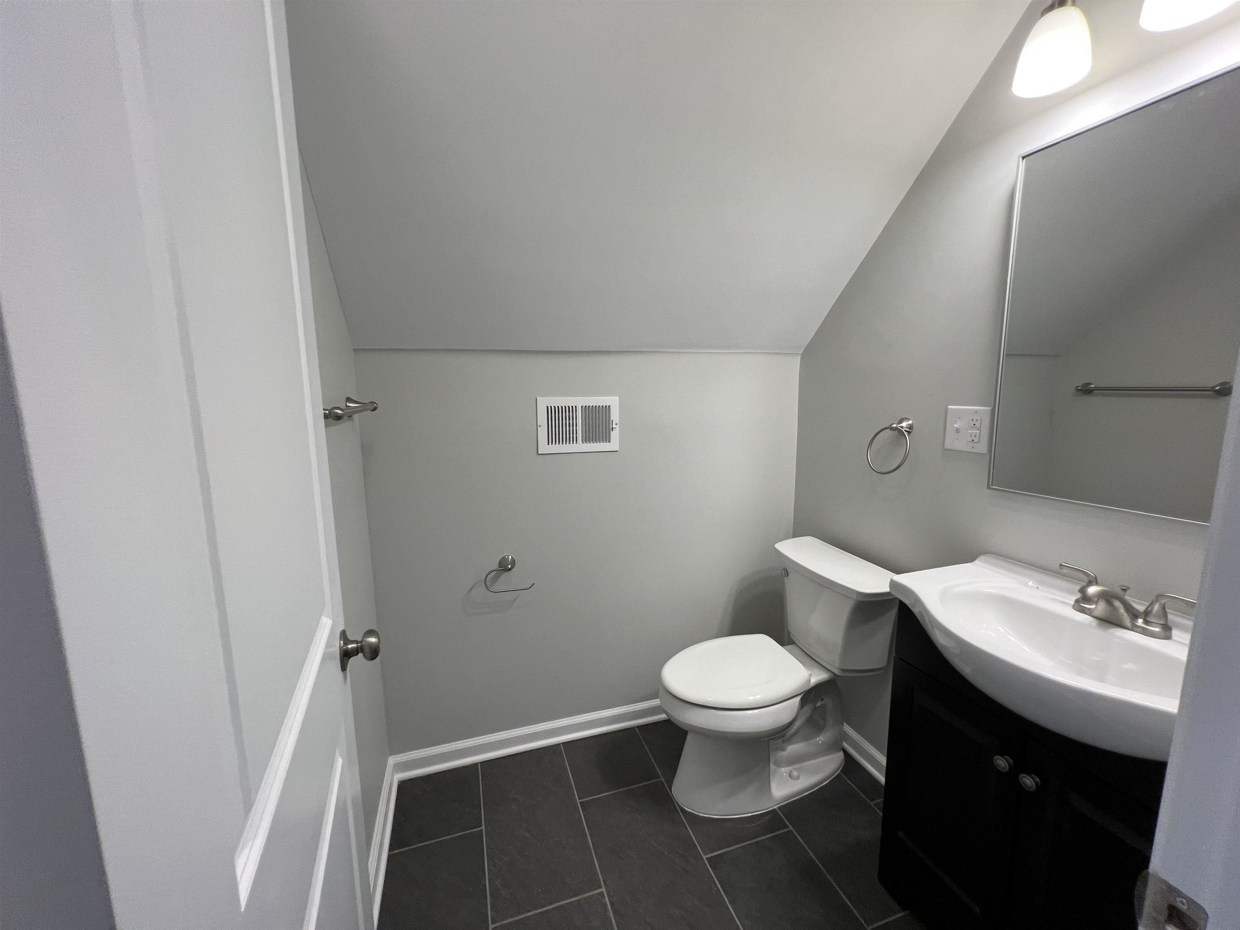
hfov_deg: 106.2
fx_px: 466
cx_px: 620
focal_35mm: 13
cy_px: 465
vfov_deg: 89.9
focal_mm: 1.57
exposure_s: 1/120
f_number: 1.8
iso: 125
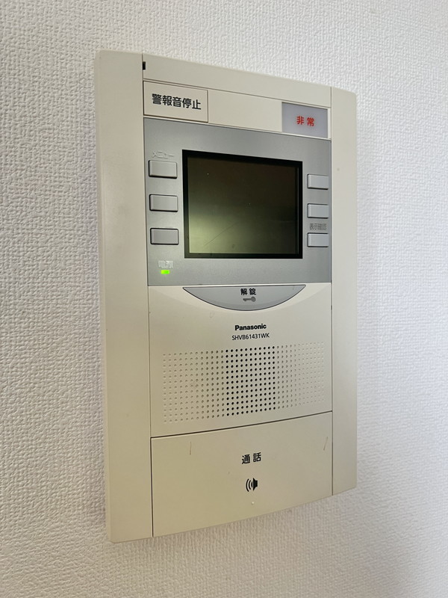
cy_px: 299
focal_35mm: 26
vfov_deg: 67.3
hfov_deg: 53.1
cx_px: 224
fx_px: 449
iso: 100
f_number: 1.5
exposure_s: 1/50
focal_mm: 5.7
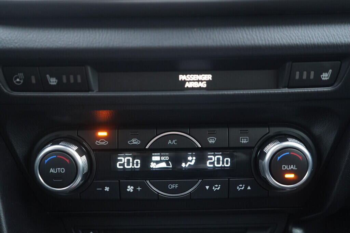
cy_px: 116
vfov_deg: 36.9
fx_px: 350
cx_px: 175
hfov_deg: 53.1
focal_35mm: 36
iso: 800
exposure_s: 1/40
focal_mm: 24
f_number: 2.8
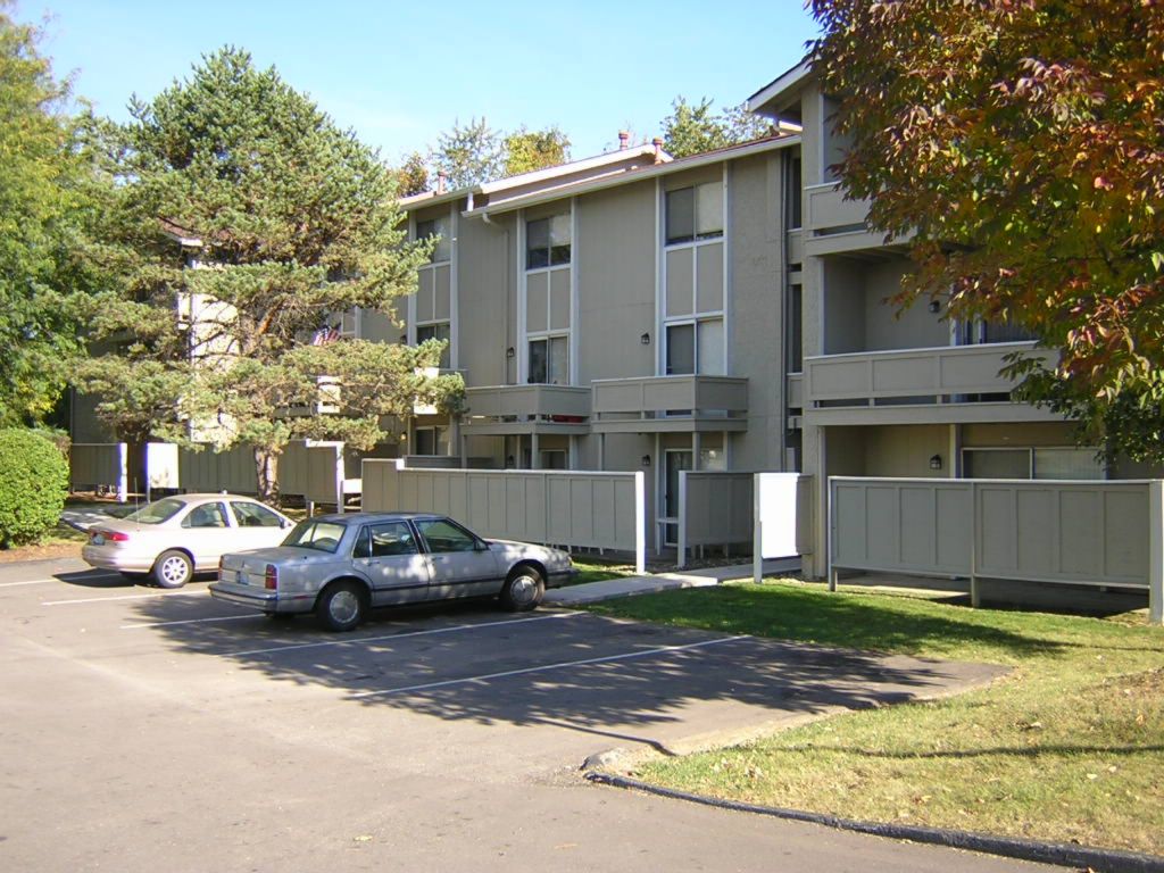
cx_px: 582
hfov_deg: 51.4
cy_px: 436
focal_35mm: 36
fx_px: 1211
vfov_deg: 39.7
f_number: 2.6
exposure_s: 1/404
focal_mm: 4.7
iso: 100
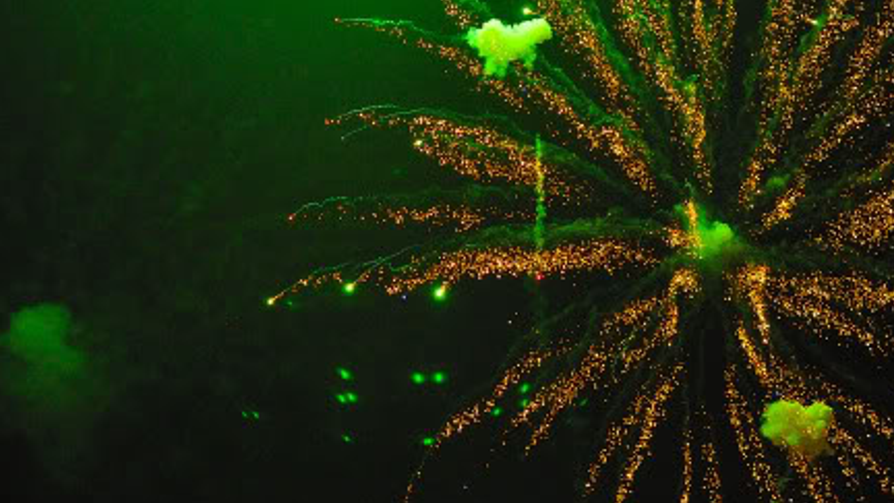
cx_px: 408
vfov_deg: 9.5
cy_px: 156
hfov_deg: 16.8
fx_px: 3029
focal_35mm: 128
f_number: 4
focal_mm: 55
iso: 3200
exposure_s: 1/60
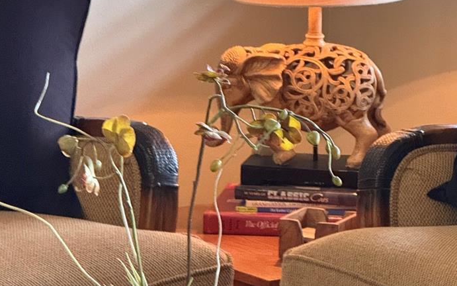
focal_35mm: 221
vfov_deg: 5.9
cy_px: 202
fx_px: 2753
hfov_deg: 9.5
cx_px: 241
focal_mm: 15.66
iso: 800
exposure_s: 1/40
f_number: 2.8
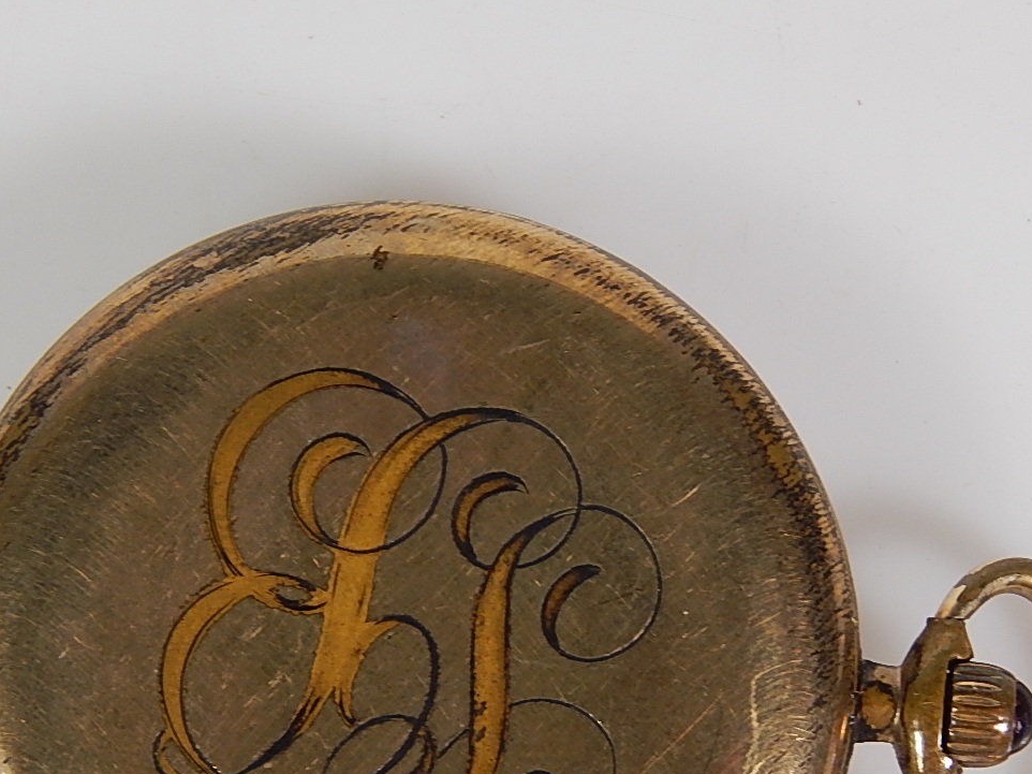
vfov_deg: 8.6
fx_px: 5156
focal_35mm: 173
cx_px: 445
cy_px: 633
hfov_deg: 11.4
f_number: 4.5
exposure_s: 1/30
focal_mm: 18.7
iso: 125
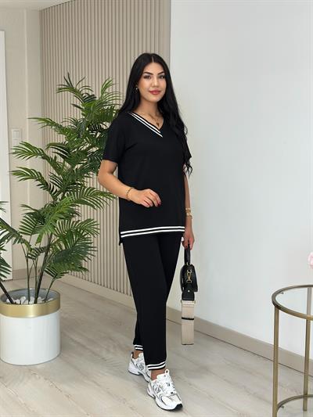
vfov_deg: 39.6
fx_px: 578
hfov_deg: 30.3
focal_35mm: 48
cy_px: 208
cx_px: 156
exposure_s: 1/242
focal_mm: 6.86
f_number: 1.78
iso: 80
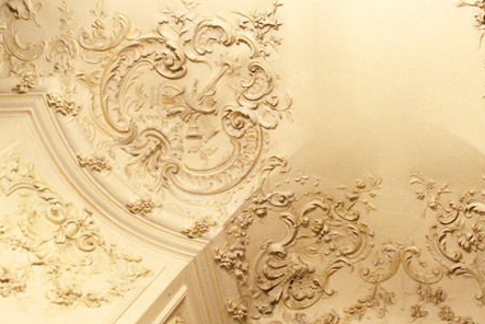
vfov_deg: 20.9
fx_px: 876
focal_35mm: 65
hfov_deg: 30.4
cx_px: 365
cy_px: 205
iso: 1600
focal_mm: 24
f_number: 4
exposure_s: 1/40
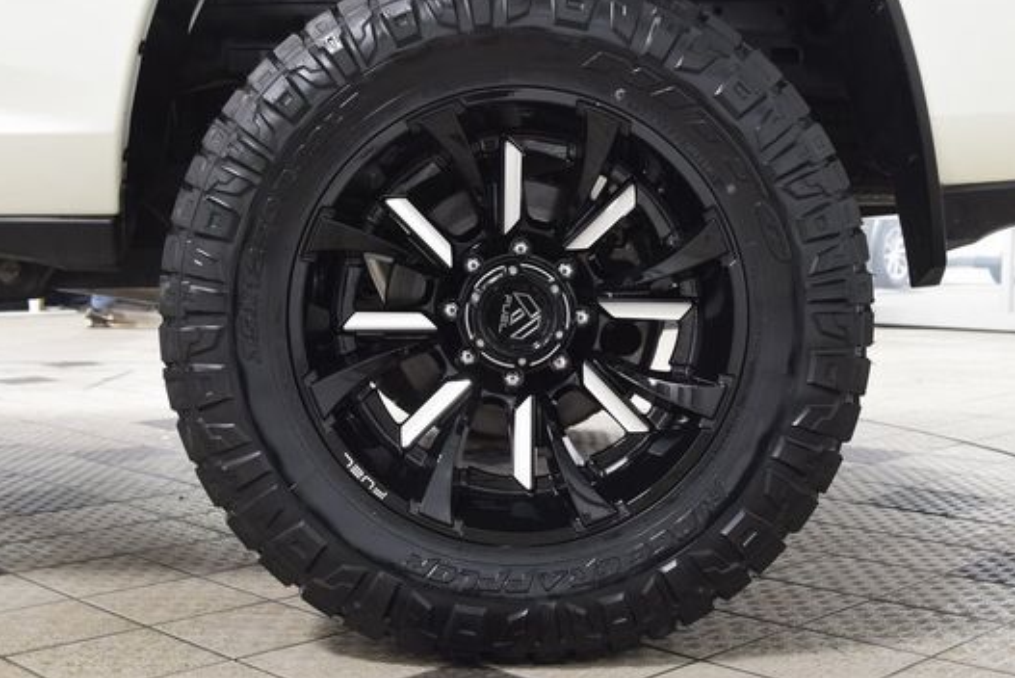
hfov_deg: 38.9
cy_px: 307
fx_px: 1439
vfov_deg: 26.5
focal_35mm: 51
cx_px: 514
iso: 1400
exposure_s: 1/15
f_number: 6.3
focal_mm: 28
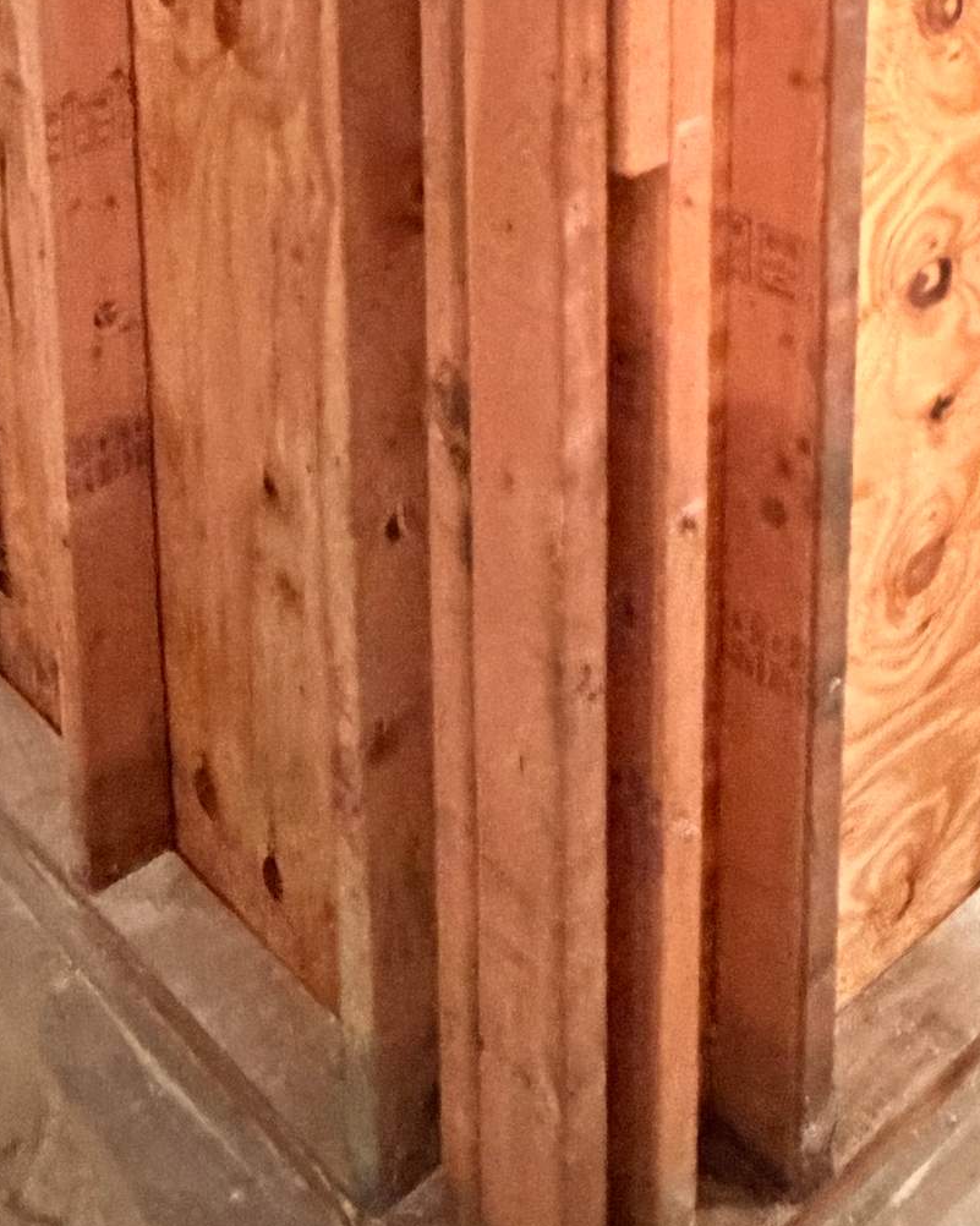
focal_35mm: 55
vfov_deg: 29.8
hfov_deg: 27.6
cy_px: -208
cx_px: 510
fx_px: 1995
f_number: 2.2
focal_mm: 2.22
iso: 1250
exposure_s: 1/30
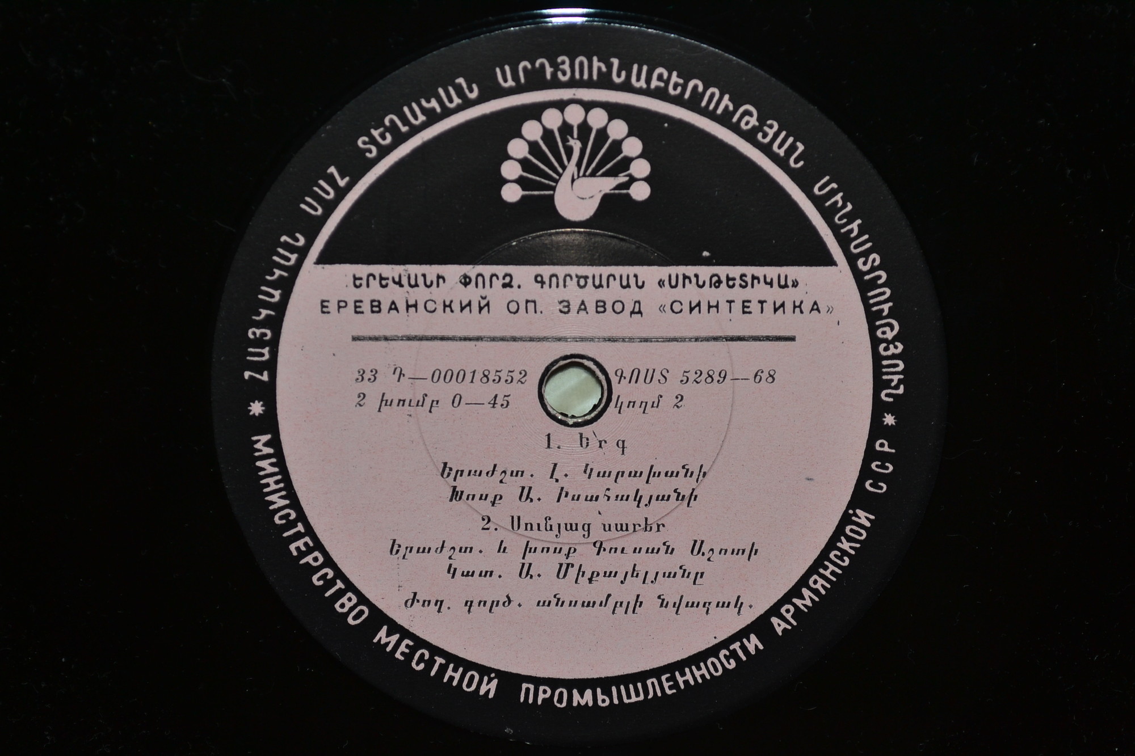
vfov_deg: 16.6
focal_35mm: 82
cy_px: 378
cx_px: 568
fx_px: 2601
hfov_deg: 24.6
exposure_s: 1/200
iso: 200
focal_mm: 55
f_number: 6.3
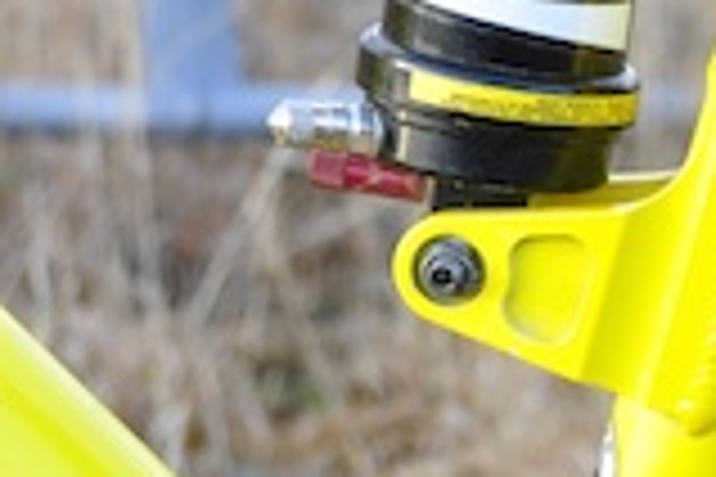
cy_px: 452
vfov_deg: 6.3
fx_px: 4346
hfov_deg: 8.7
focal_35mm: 219
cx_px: 1608
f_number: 6.3
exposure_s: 1/100
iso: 320
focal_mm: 29
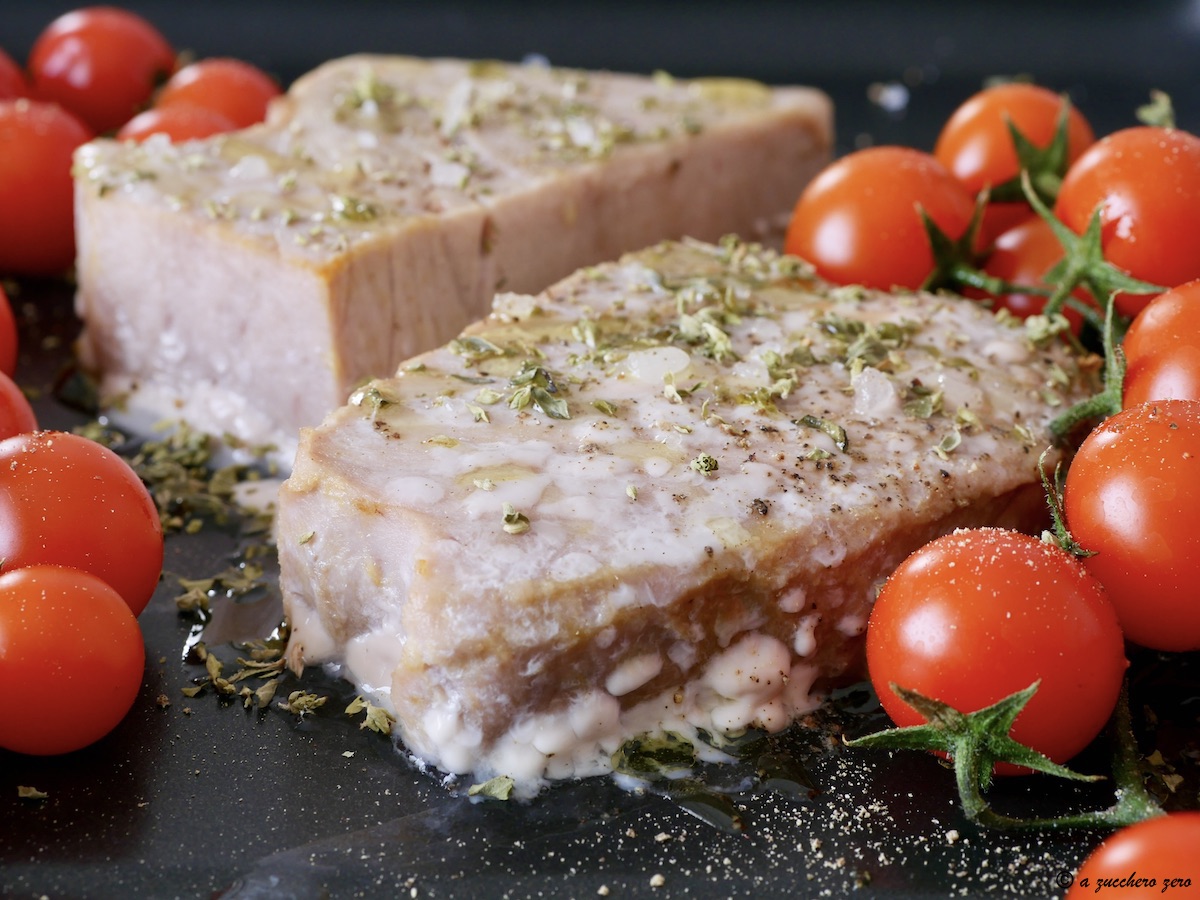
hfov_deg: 22.8
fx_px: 2981
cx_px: 600
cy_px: 450
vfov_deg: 17.2
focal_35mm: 86
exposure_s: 1/3.2
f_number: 5.6
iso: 200
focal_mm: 43
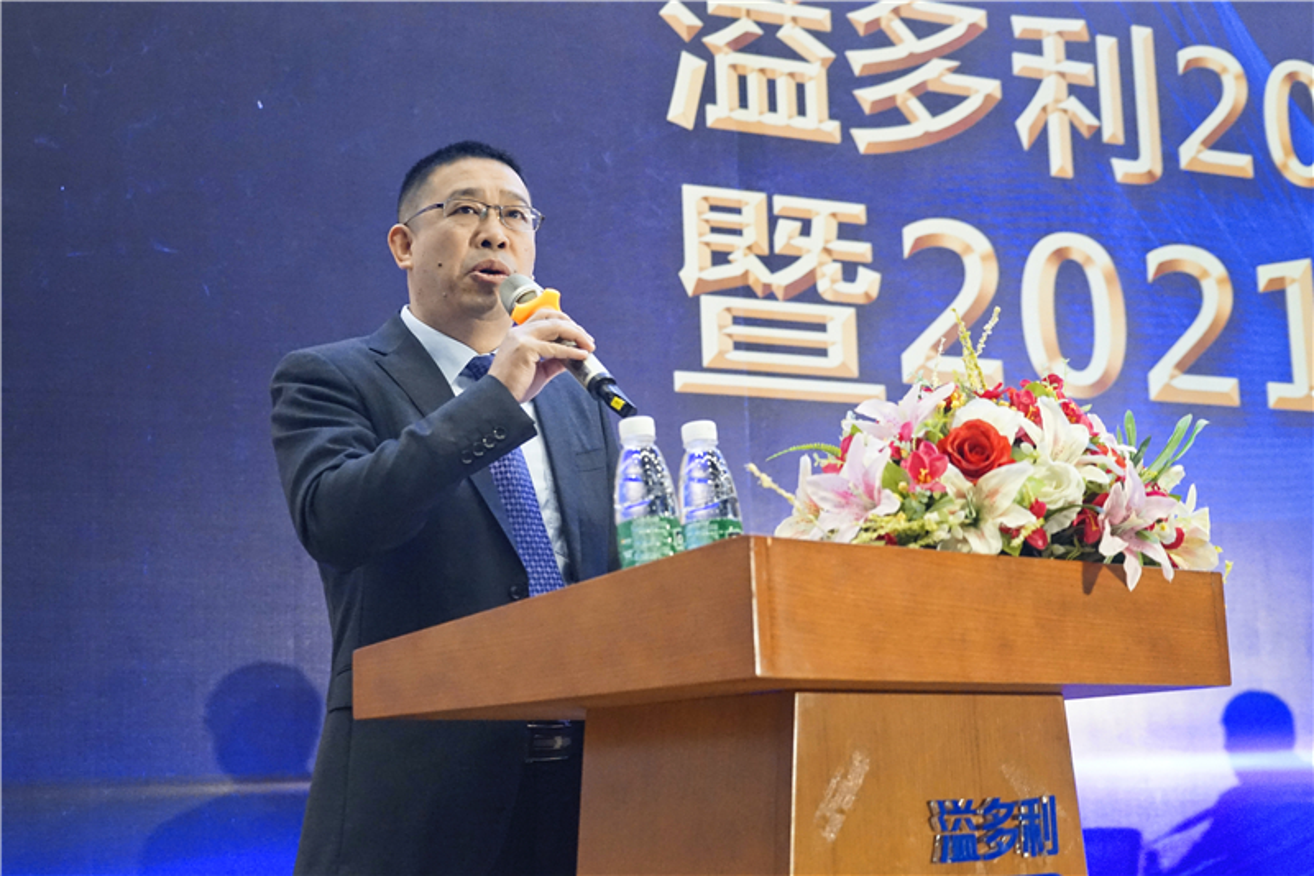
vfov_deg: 25.0
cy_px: 438
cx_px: 657
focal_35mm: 54
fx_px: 1970
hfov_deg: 36.9
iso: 6400
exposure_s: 1/100
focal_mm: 54
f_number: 4.5
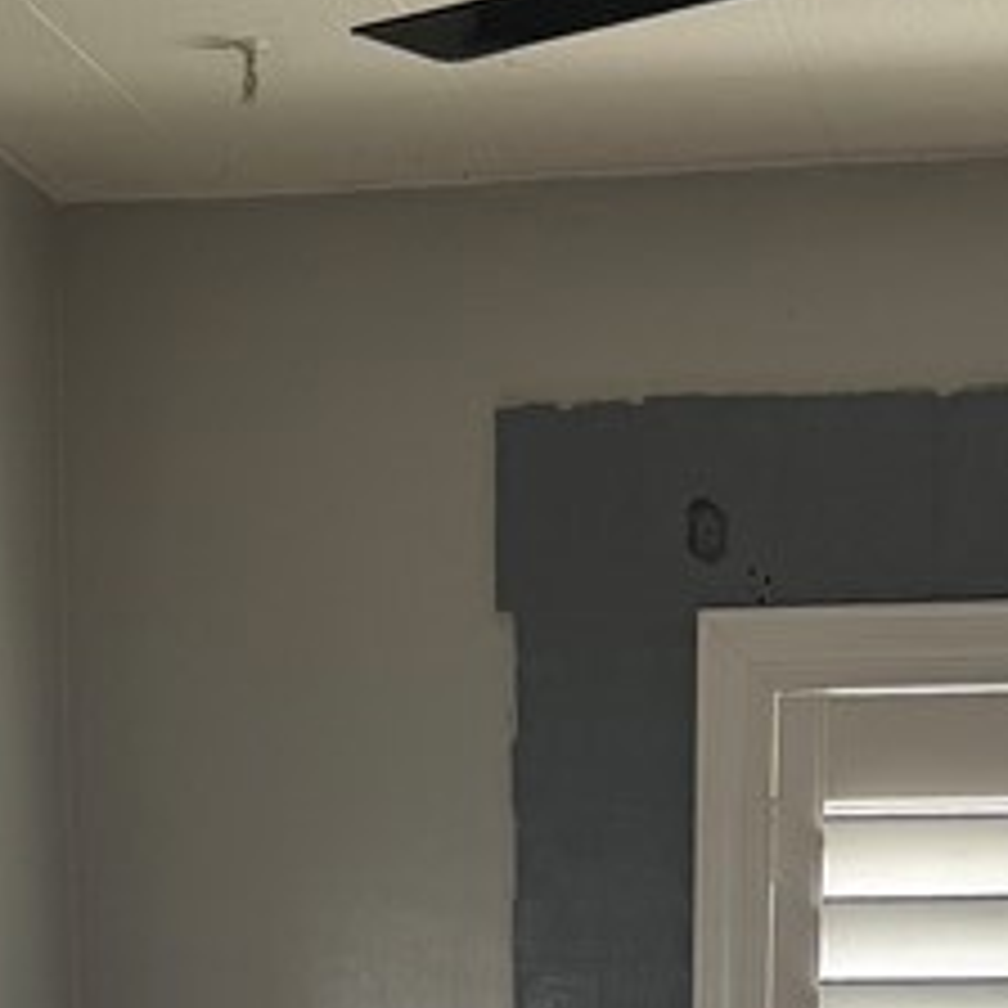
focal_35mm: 97
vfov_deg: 15.2
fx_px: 3196
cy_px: 1872
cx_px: 608
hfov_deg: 17.9
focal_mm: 6.76
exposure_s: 1/160
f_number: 1.78
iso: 64
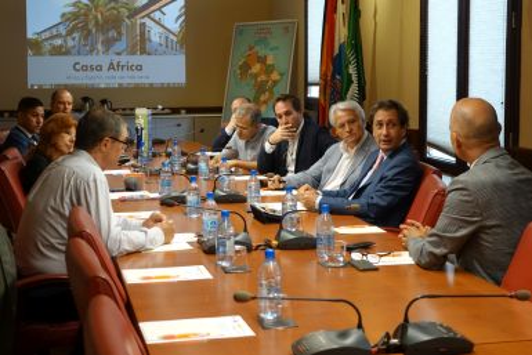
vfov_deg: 21.3
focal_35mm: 64
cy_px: 178
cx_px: 266
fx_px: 946
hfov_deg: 31.4
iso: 640
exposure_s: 1/80
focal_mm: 23.32
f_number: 2.8
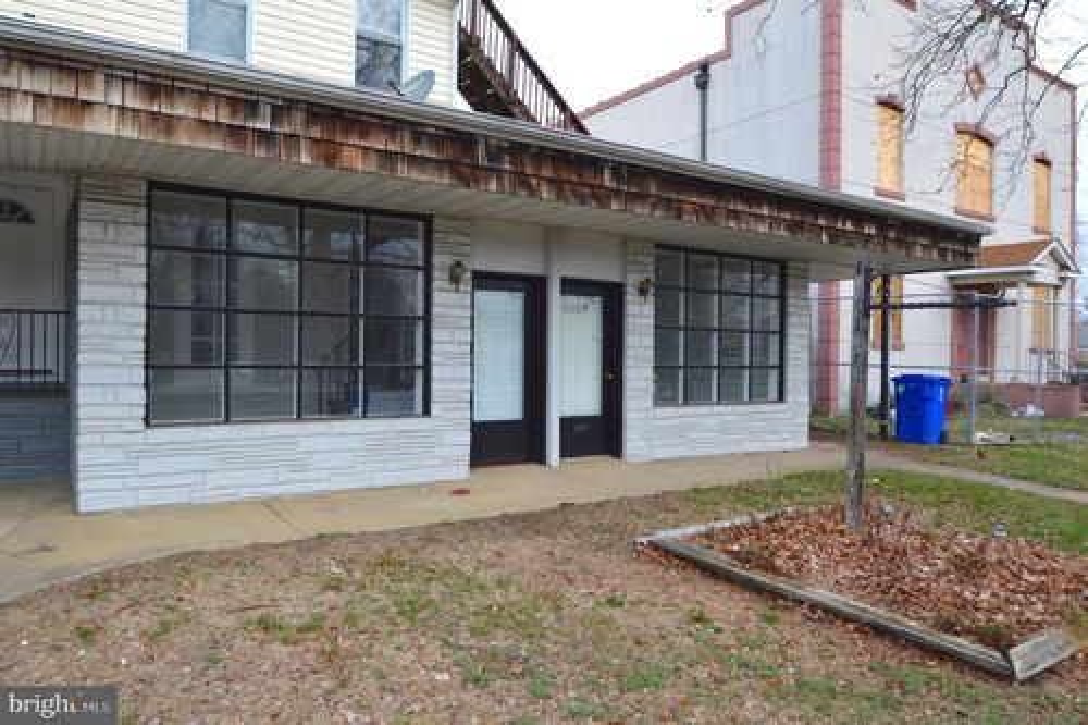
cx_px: 544
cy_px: 362
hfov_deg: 73.8
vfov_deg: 53.1
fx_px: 725
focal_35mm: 24
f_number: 5.6
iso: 160
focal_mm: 16
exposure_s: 1/125
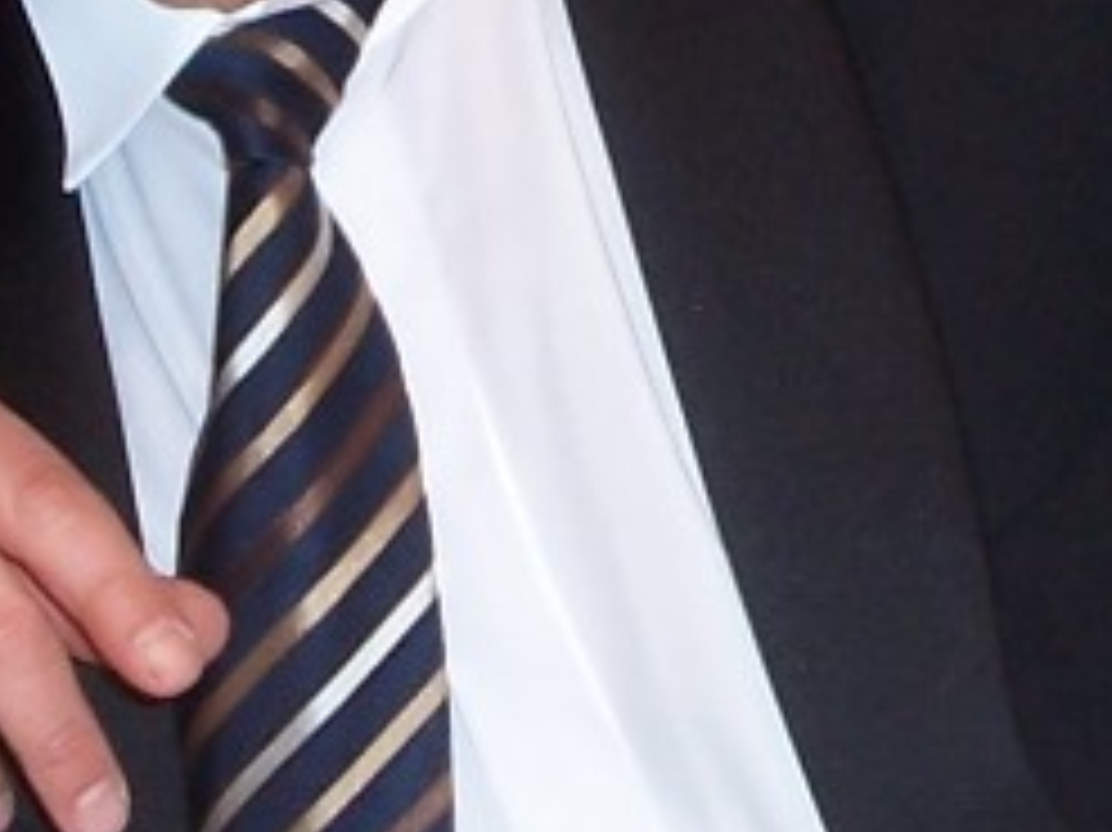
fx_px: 2826
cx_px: 414
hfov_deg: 22.2
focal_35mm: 88
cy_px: -153
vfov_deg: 16.1
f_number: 2.7
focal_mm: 5.6
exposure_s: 1/60
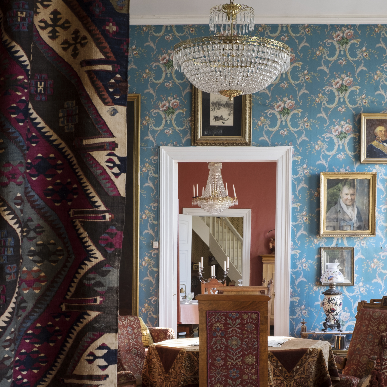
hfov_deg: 24.3
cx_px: 198
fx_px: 898
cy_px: 300
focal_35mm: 71
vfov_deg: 24.0
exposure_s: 1/4
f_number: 10
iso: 200
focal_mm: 35
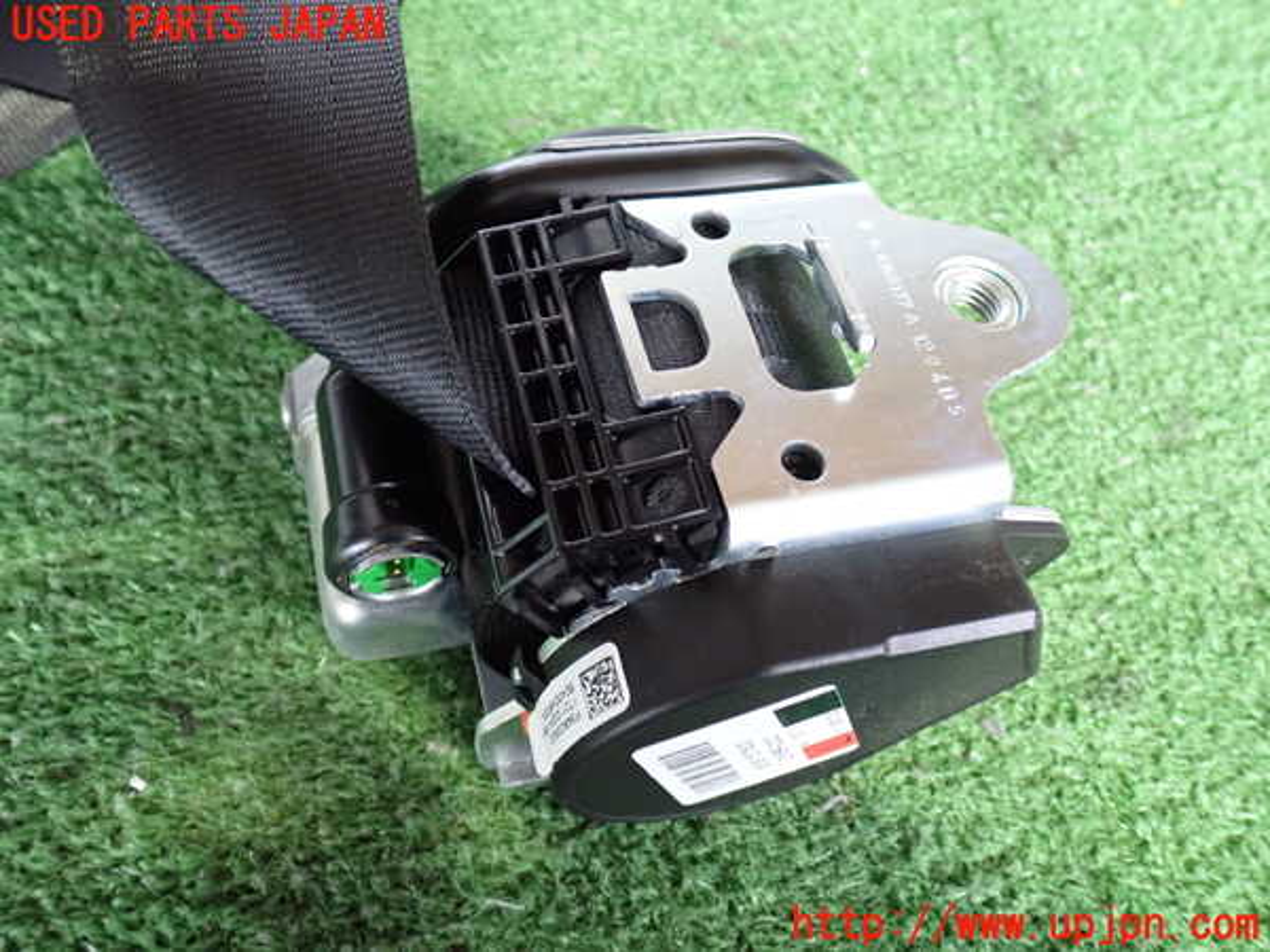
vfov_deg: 44.2
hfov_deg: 56.8
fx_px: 1174
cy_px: 476
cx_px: 635
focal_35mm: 32
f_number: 2.4
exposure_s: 1/30
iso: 800
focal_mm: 5.79
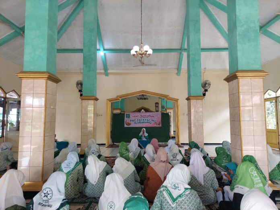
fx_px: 194
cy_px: 105
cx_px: 140
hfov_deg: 71.6
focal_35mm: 24
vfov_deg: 56.8
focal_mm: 5.23
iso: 160
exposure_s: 1/100
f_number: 1.8
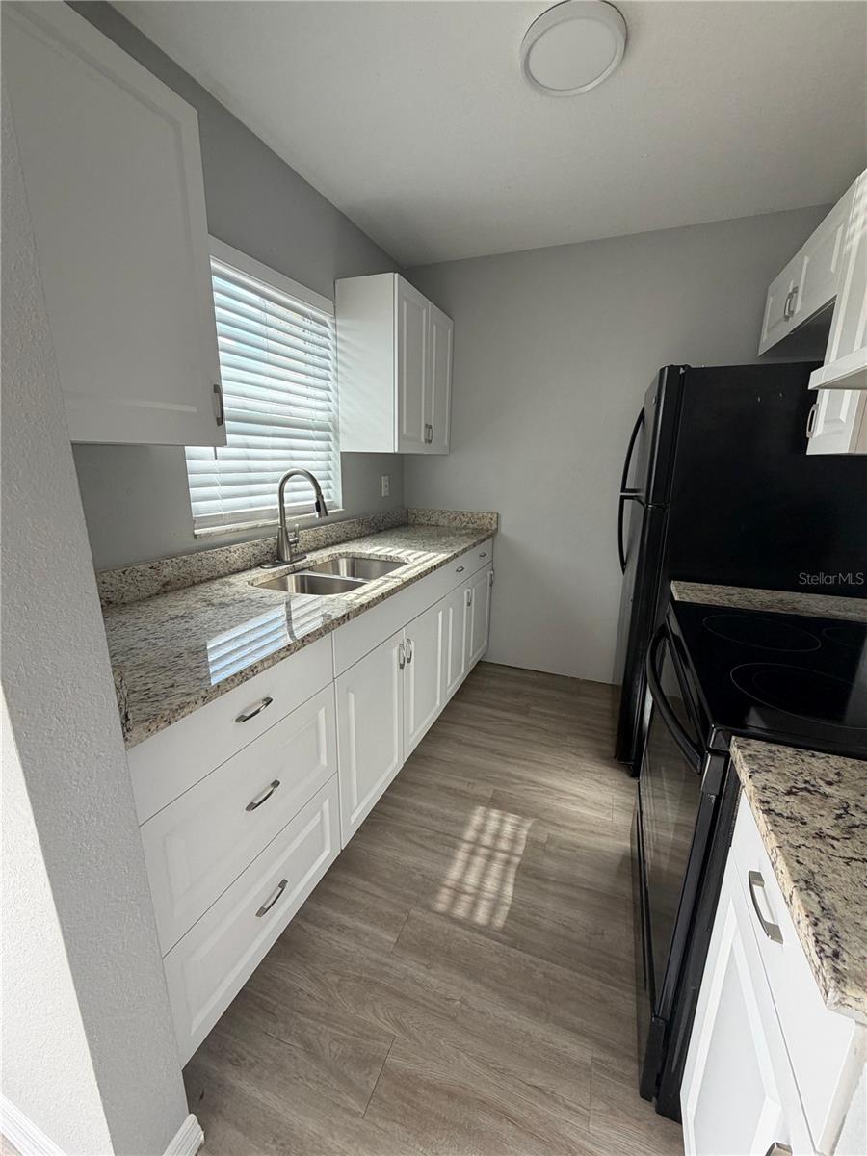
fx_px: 468
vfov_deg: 102.1
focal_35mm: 14
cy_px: 578
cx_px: 434
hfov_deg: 85.7
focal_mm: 2.22
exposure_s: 1/121
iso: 100
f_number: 2.2
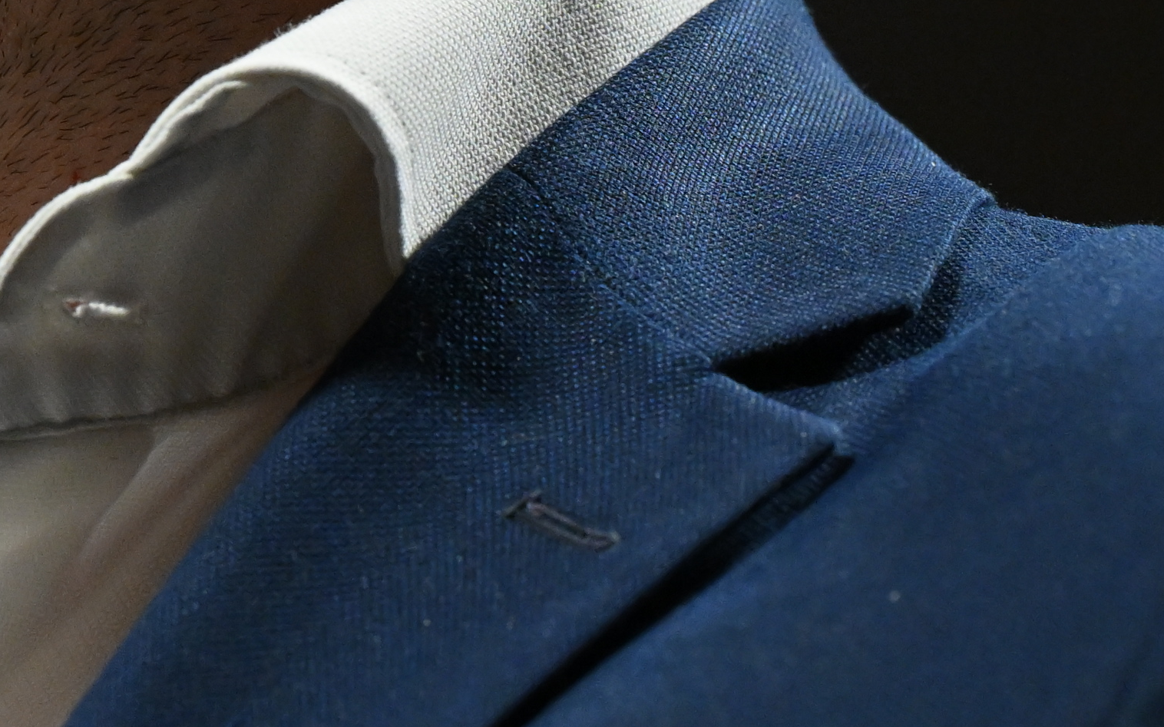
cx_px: -158
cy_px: -345
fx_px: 17826
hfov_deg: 3.7
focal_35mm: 562
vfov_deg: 2.3
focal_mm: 135
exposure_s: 1/400
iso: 3200
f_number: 5
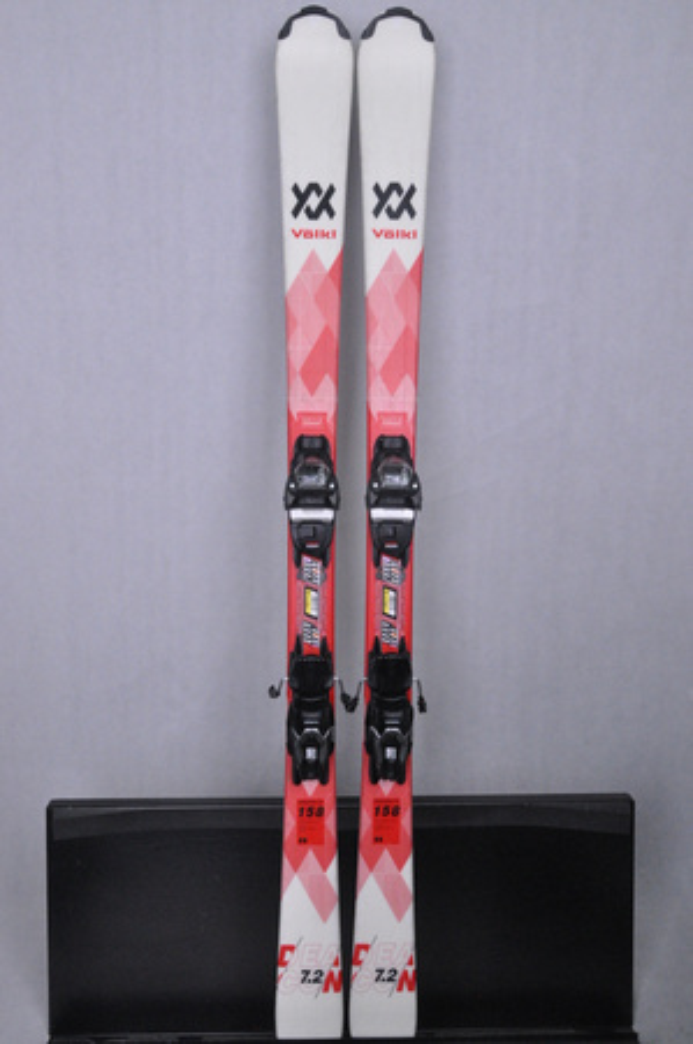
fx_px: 955
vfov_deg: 57.3
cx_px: 346
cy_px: 522
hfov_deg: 39.9
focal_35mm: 33
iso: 3200
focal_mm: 22
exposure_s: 1/125
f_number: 9.5
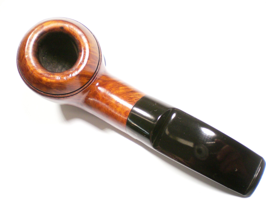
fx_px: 292
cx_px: 133
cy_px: 100
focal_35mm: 38
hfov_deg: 49.0
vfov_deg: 37.7
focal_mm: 6.3
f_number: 3.1
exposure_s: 1/100
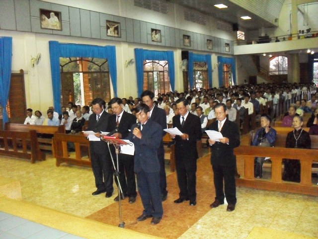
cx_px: 159
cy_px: 120
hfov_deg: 52.6
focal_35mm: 35
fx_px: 322
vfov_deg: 40.7
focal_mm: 6.3
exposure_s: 1/45
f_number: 3.2
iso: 400
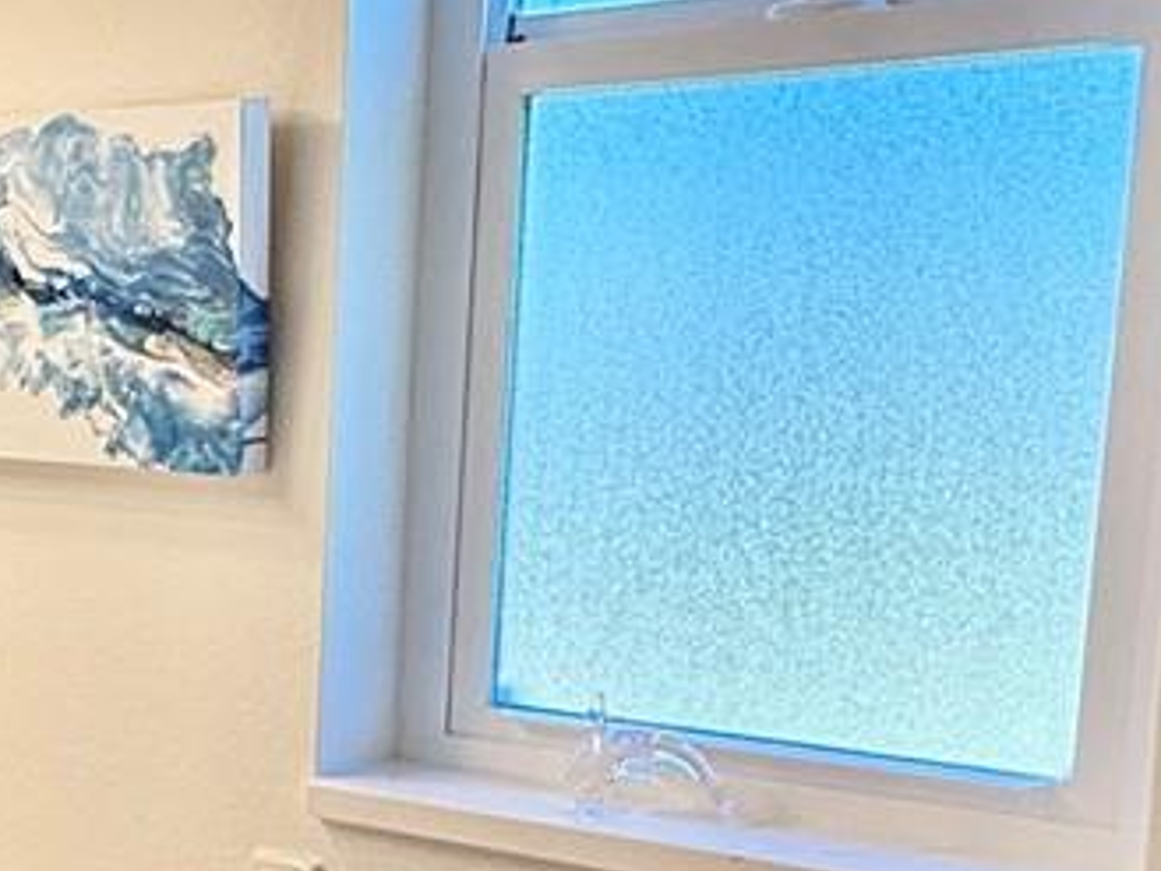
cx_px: -469
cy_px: 645
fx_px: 2282
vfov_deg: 21.5
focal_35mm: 68
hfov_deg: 23.9
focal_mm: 2.22
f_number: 2.2
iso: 50
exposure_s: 1/127
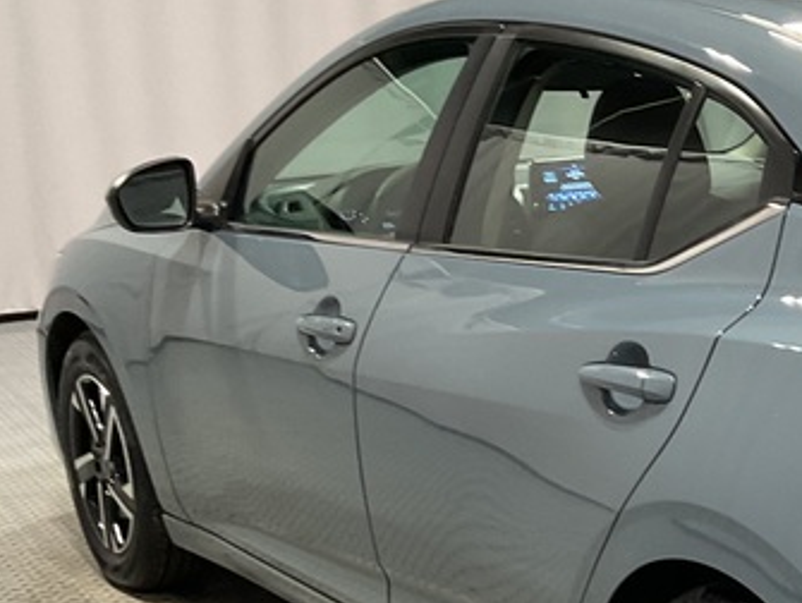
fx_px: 1925
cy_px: 512
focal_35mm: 83
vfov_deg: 17.6
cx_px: 950
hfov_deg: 21.9
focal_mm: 3
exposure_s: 1/50
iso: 64
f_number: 1.8
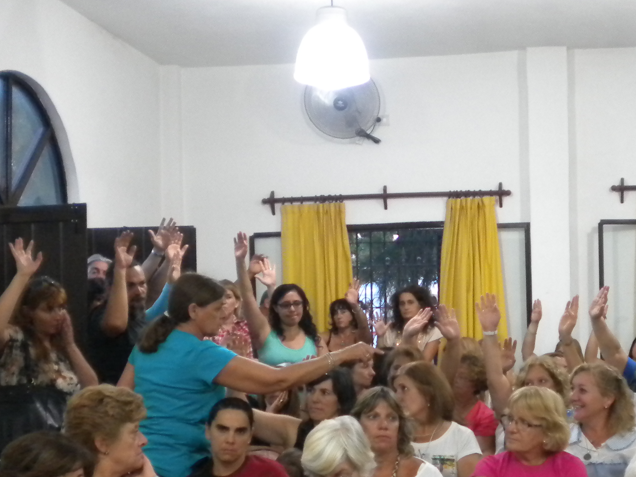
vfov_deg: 23.8
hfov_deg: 31.5
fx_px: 1121
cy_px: 350
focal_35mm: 61
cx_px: 414
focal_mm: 6.3
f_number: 3.1
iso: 400
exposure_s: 1/41.8
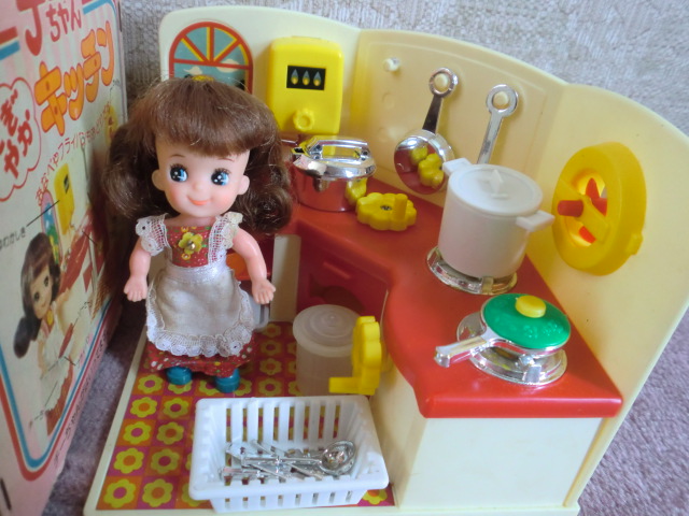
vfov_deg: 53.1
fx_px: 518
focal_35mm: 26
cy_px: 258
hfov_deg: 67.3
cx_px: 344
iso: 400
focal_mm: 4.65
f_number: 2.6
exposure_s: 1/15
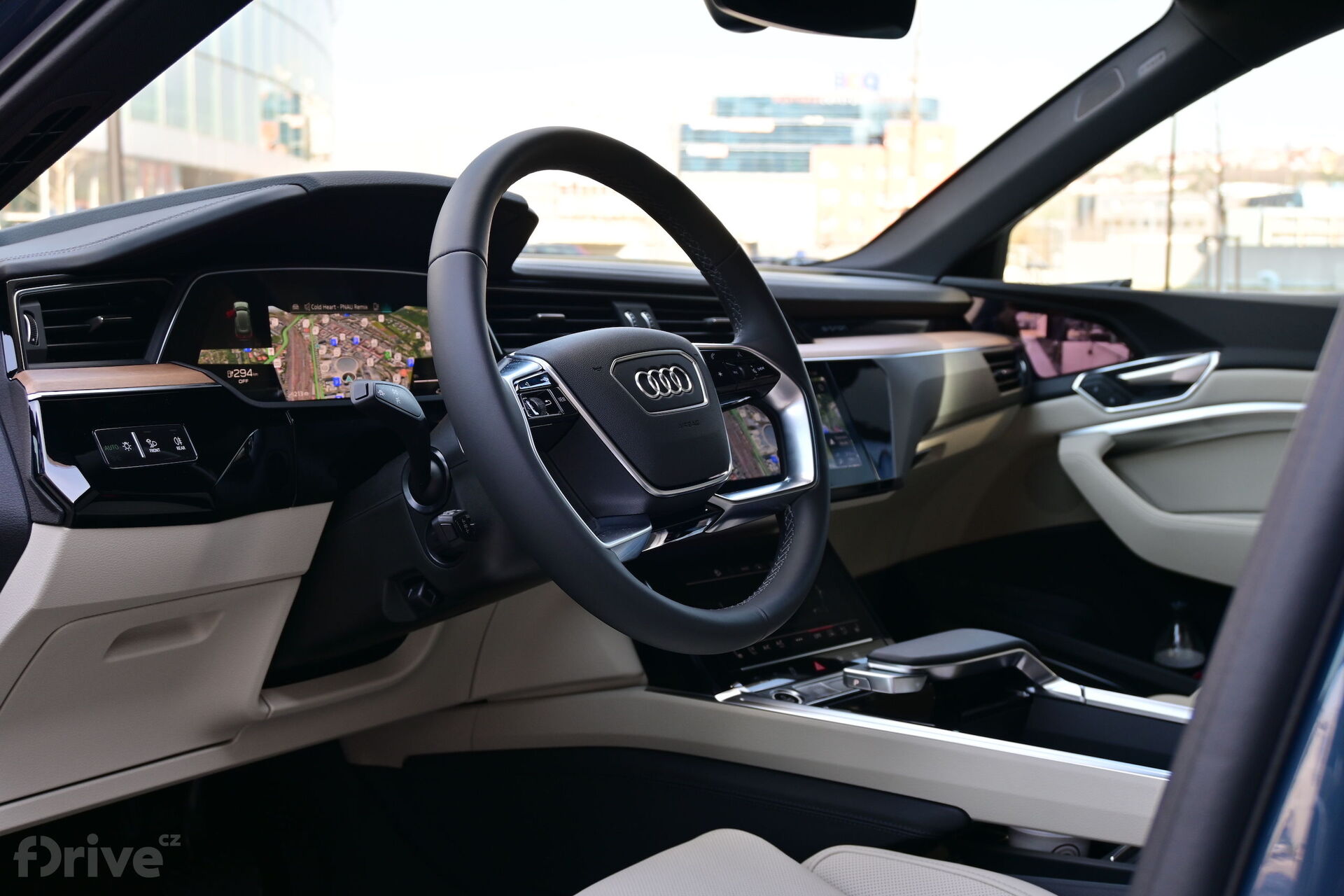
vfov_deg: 33.6
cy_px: 448
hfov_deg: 48.7
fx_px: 1484
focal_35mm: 40
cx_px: 672
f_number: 5
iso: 100
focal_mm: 26.5
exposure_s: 1/100
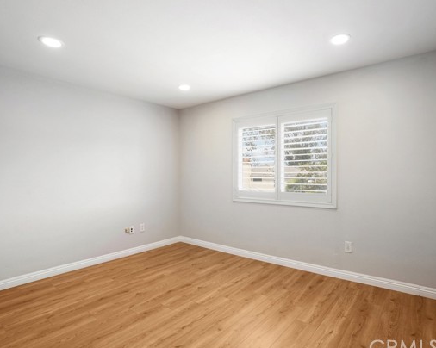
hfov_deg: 83.1
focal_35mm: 19
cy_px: 177
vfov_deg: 70.8
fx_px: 245
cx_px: 240
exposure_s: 1/30
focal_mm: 16
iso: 400
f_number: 8
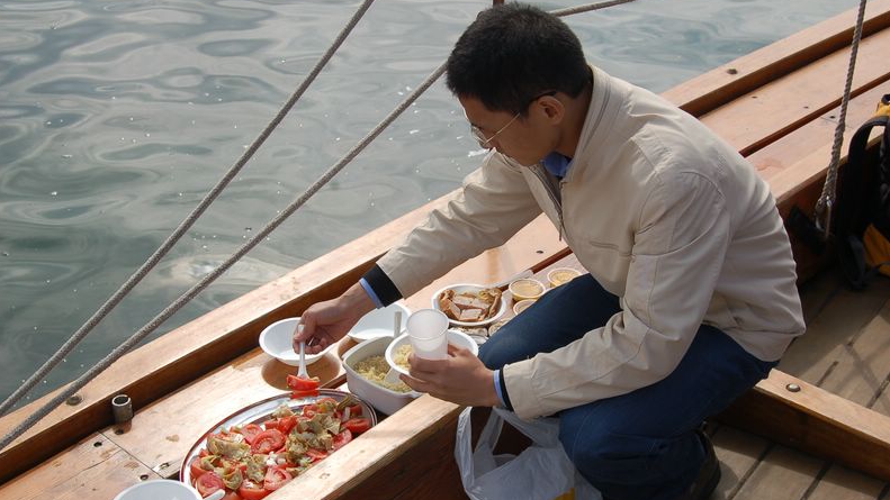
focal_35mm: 56
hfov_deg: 37.5
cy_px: 264
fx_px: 1310
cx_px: 448
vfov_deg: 21.6
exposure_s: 1/320
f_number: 9
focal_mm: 35
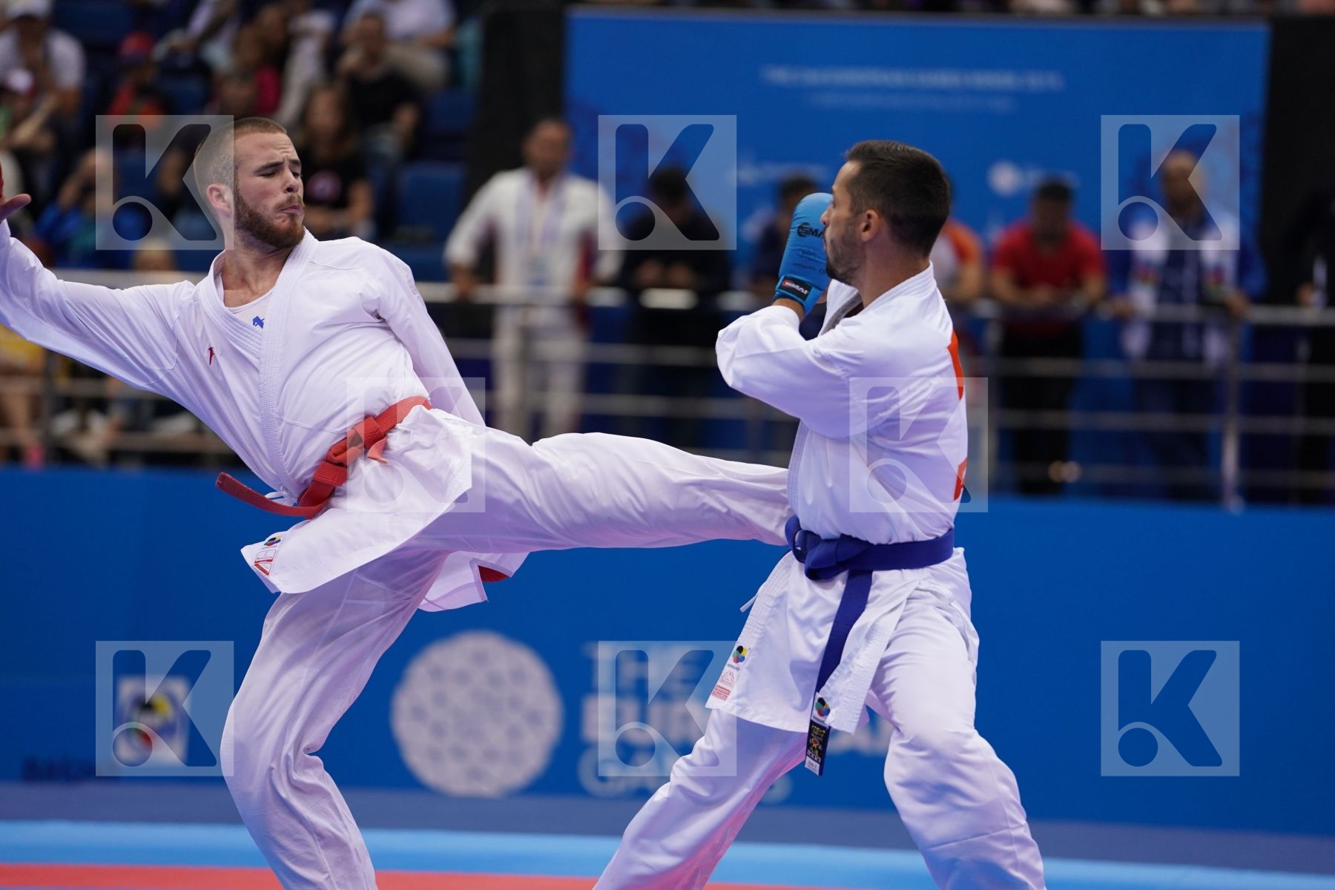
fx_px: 7416
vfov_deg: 6.9
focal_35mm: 200
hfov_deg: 10.3
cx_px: 668
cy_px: 445
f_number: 2.8
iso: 1000
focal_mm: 200
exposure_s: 1/1000
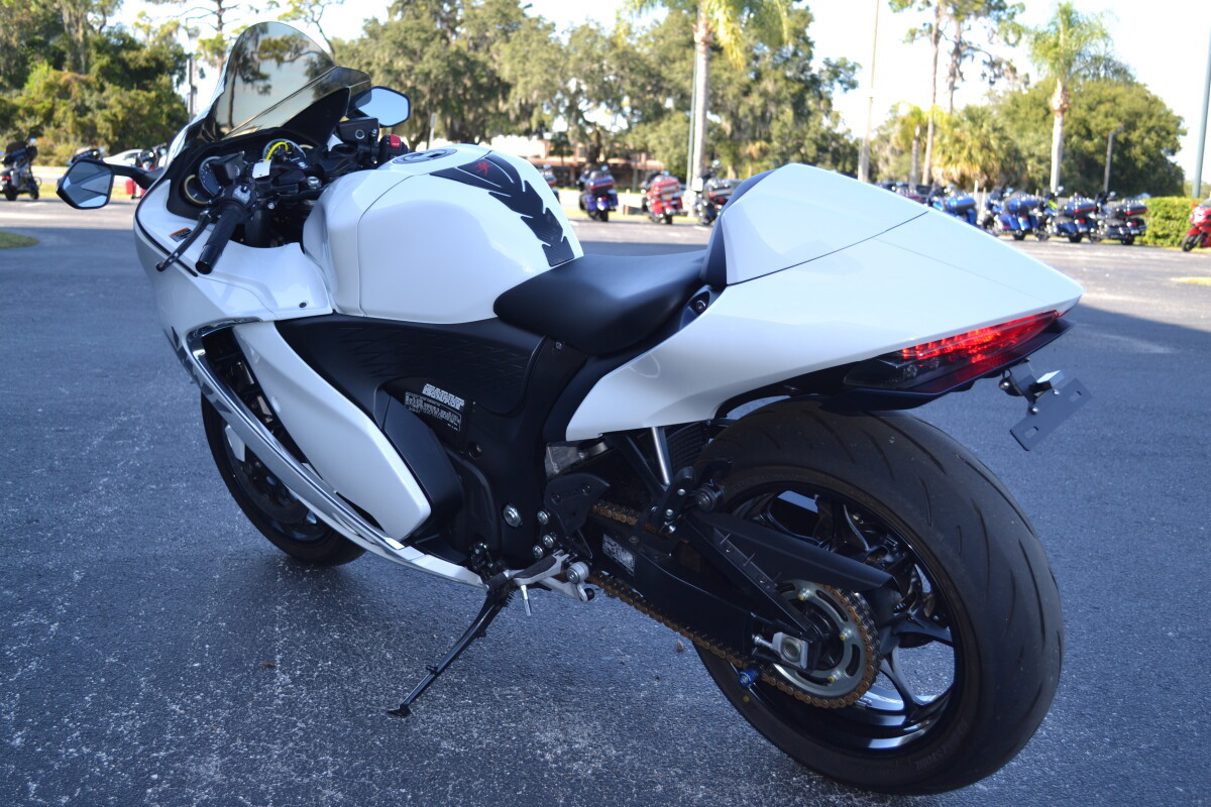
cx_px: 606
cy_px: 404
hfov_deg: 49.6
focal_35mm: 39
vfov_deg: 34.2
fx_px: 1312
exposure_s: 1/125
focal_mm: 26
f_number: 4.2
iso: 100
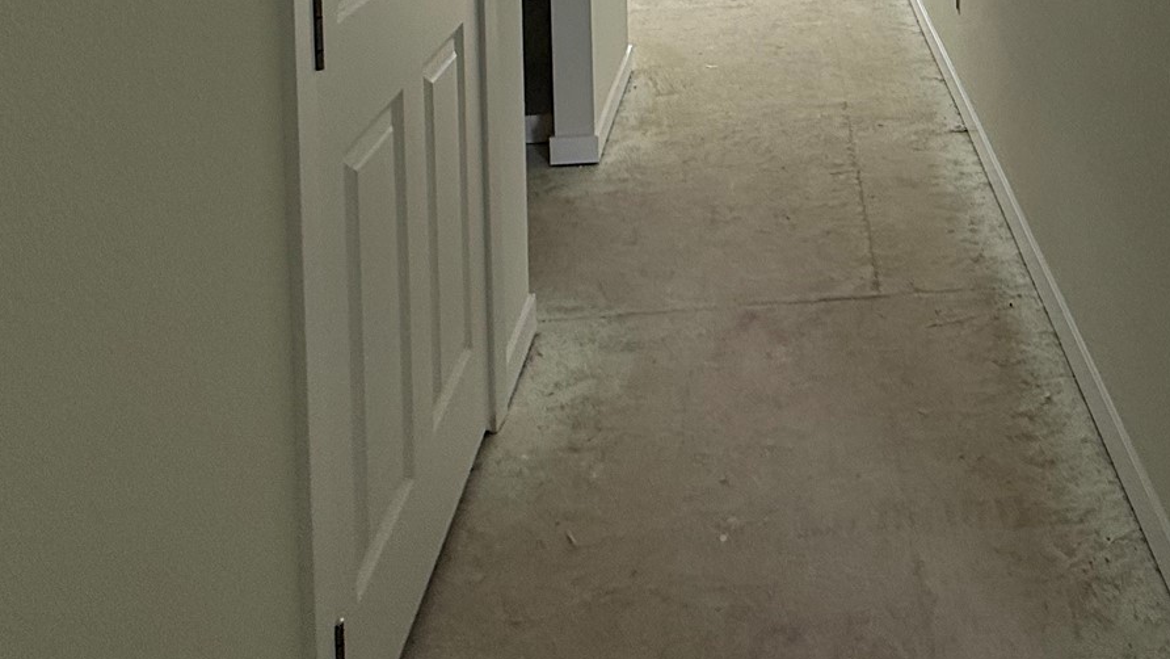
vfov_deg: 26.4
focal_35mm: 35
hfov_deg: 53.7
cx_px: 893
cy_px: -278
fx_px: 1086
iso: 64
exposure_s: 1/154
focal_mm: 2.22
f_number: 2.2
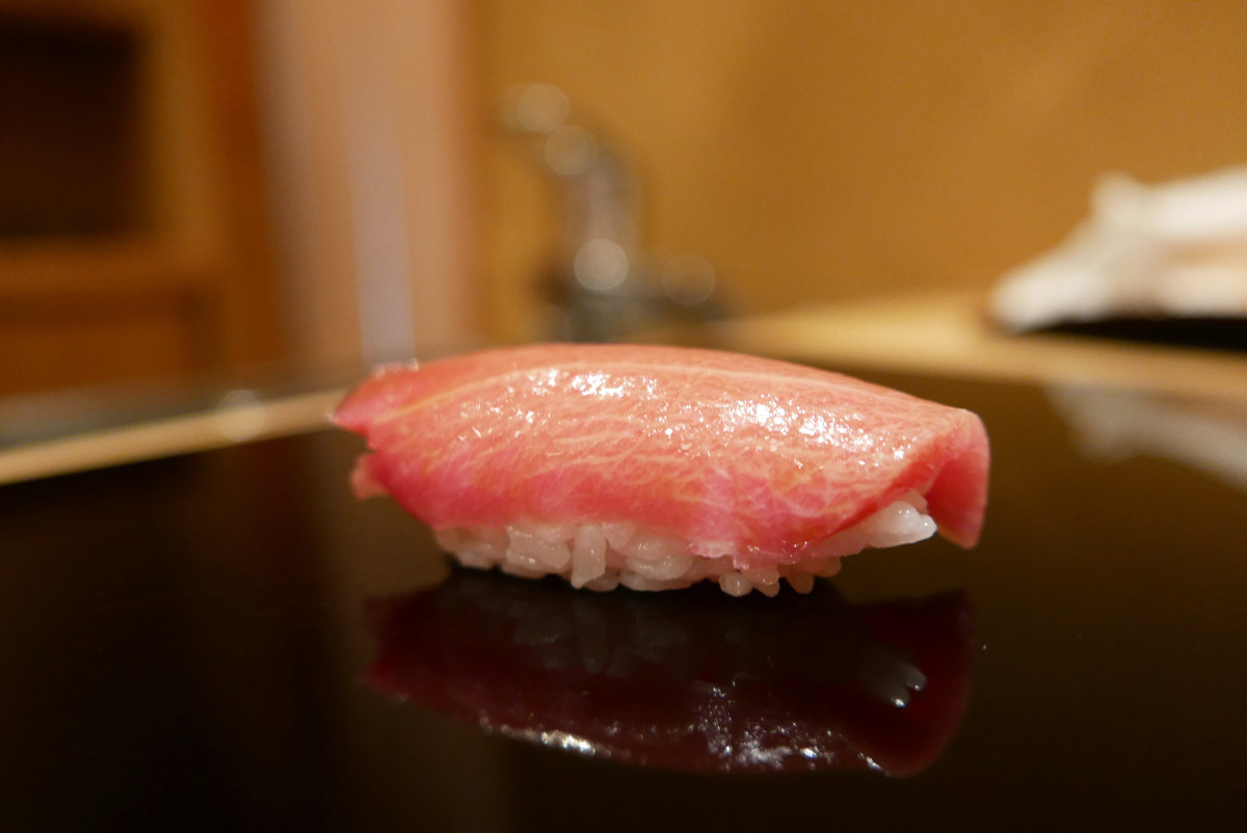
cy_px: 416
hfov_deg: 73.7
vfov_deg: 53.2
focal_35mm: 24
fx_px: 832
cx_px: 624
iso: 800
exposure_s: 1/60
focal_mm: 10.9
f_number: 1.7
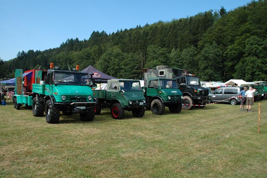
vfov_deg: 47.9
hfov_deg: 67.4
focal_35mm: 27
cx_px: 134
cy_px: 89
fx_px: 200
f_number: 8
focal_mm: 18
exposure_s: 1/250
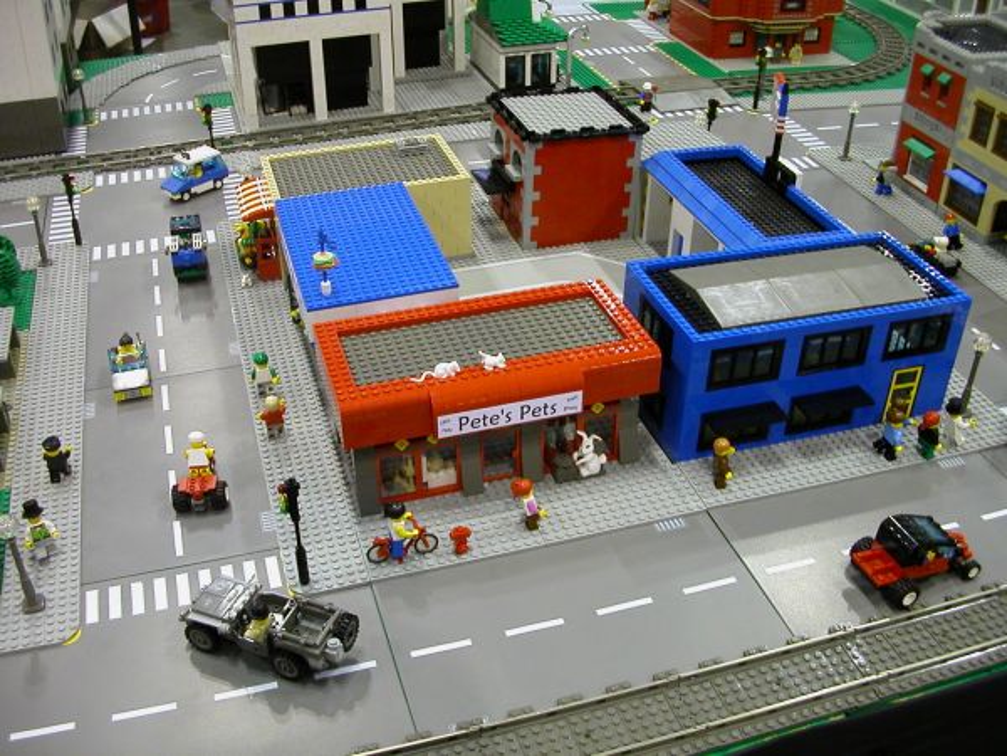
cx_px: 504
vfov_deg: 38.7
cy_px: 378
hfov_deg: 50.1
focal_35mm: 37
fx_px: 1076
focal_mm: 5.6
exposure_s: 1/20.6
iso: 100
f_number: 2.7
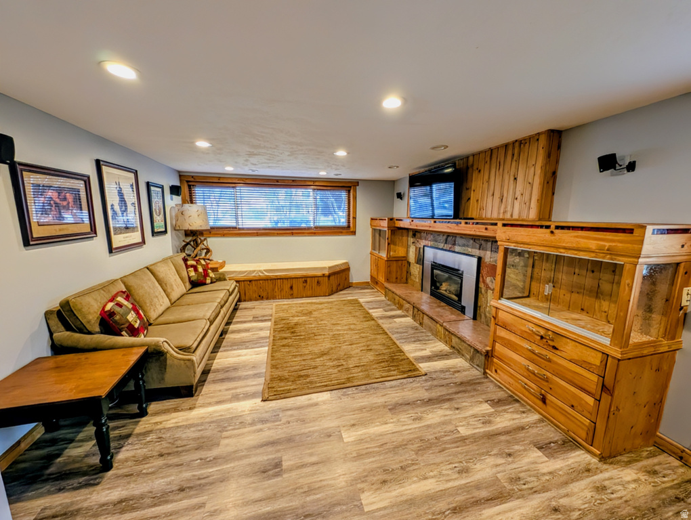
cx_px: 346
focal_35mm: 12
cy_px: 260
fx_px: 240
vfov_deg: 94.6
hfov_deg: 110.5
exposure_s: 1/40
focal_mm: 2.23
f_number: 1.95
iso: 101
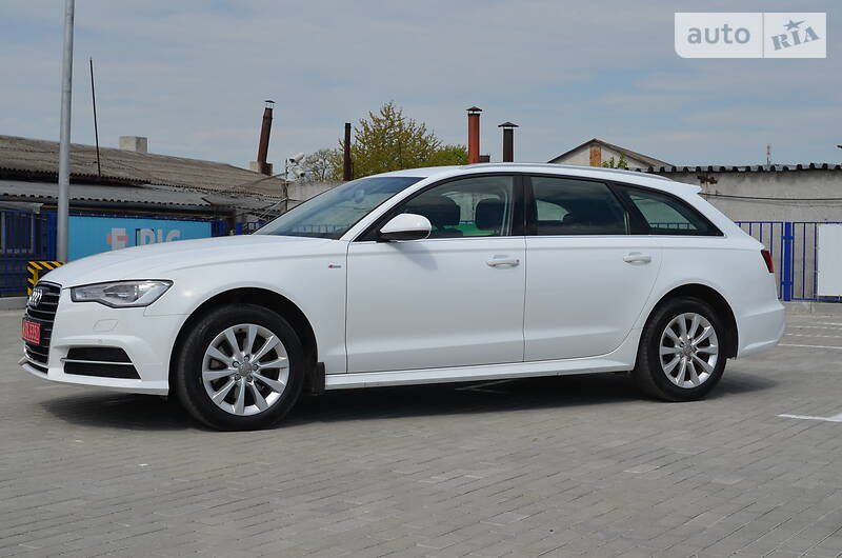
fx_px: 1225
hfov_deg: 37.9
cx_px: 421
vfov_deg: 25.6
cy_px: 279
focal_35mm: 52
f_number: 8
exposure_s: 1/320
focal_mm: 35
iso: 100
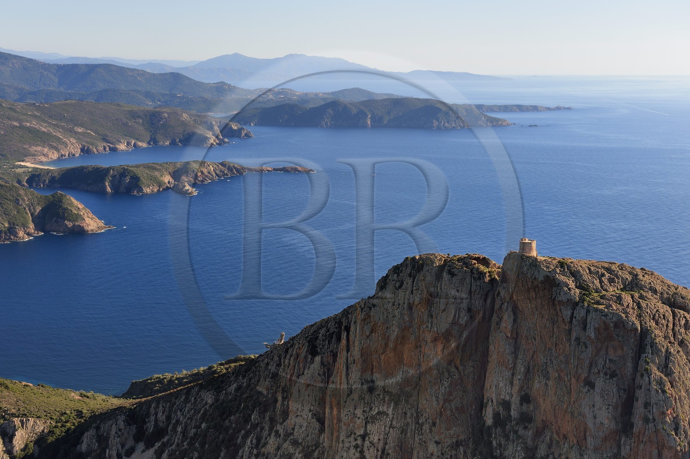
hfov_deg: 36.3
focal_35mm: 55
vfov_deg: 24.6
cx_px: 345
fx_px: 1053
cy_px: 230
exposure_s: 1/800
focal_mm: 55
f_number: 8
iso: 400
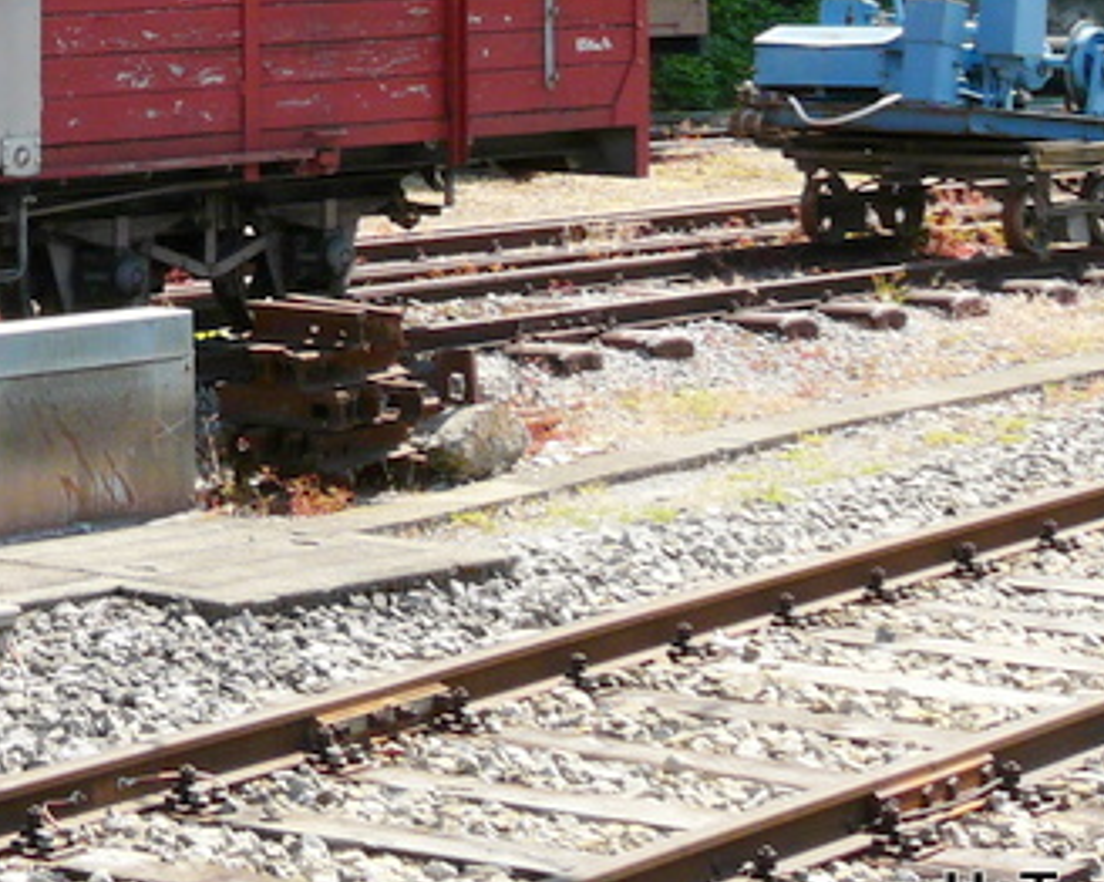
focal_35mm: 140
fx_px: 4572
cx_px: -545
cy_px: -266
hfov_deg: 13.0
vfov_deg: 10.8
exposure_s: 1/250
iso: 100
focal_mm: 7.7
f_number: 5
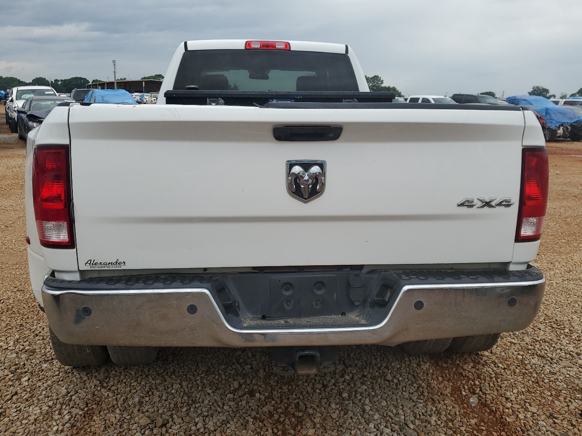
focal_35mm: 31
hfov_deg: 58.4
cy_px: 210
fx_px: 521
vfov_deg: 45.4
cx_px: 289
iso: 50
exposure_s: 1/1429
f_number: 1.5
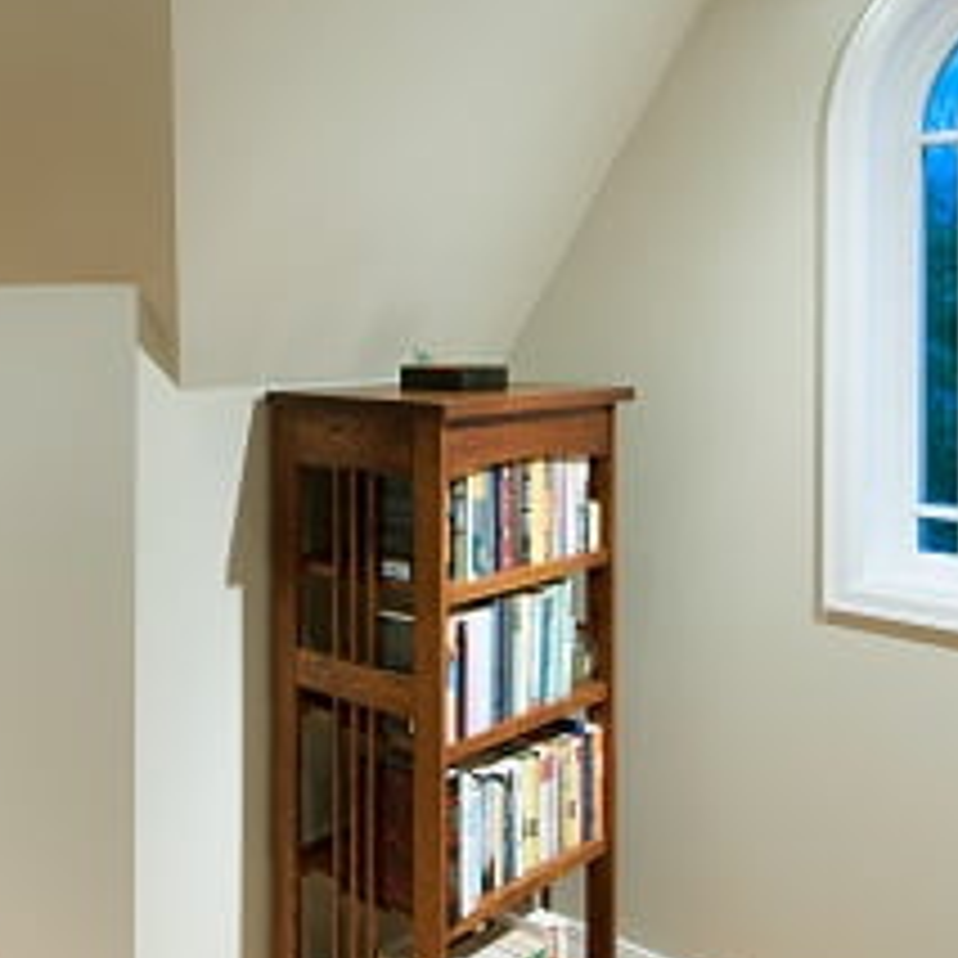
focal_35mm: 39
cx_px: 135
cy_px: 304
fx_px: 1221
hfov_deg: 40.3
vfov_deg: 42.1
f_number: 8
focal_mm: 14
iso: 250
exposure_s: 1/2
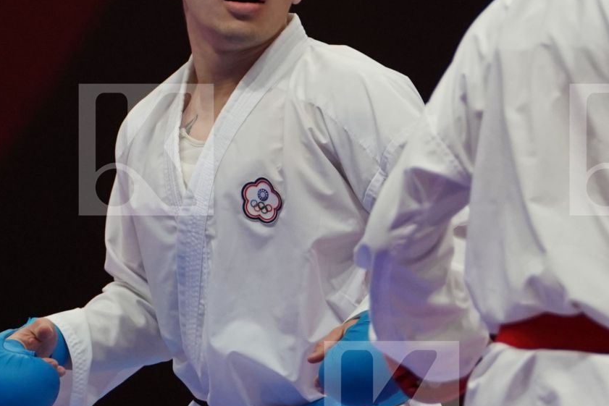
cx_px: 392
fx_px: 12706
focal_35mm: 751
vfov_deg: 1.8
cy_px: 150
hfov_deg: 2.7
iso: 2000
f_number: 4
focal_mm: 234
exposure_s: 1/1000
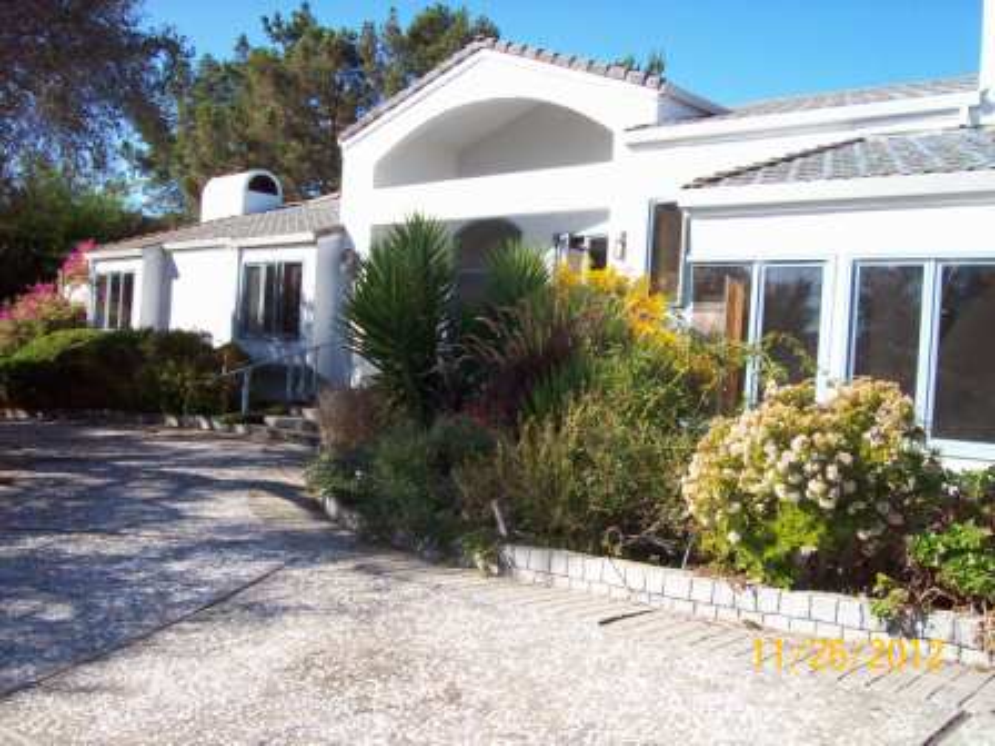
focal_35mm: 36
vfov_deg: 39.7
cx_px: 498
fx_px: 1035
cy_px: 373
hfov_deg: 51.4
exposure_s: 1/329
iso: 80
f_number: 4.8
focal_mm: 6
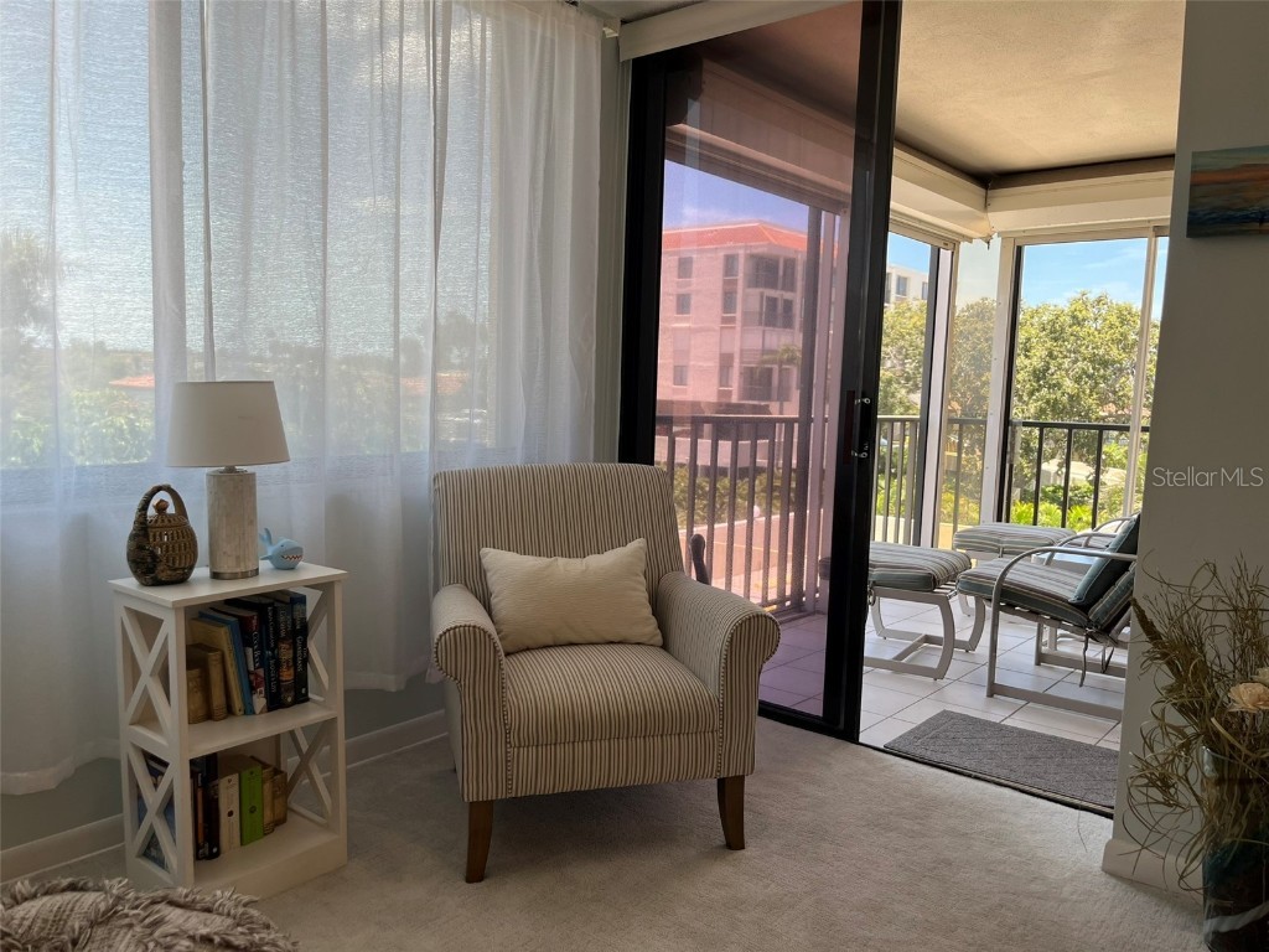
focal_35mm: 26
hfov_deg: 67.3
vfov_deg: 53.1
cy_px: 476
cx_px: 634
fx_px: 953
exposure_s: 1/267
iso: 40
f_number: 1.6
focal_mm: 5.1
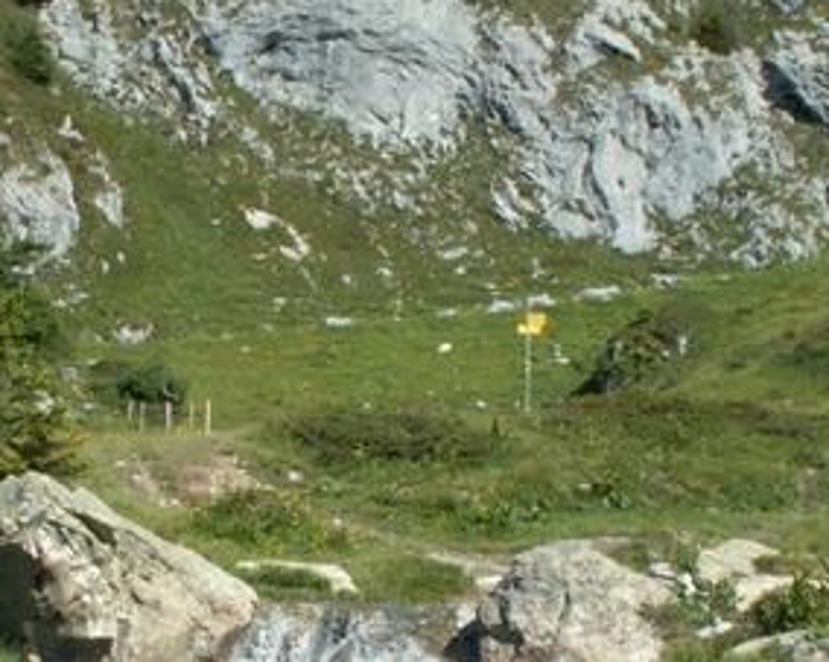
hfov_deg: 24.5
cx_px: 210
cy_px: 507
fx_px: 1889
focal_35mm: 77
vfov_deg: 19.7
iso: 50
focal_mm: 5.86
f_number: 6.3
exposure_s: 1/160
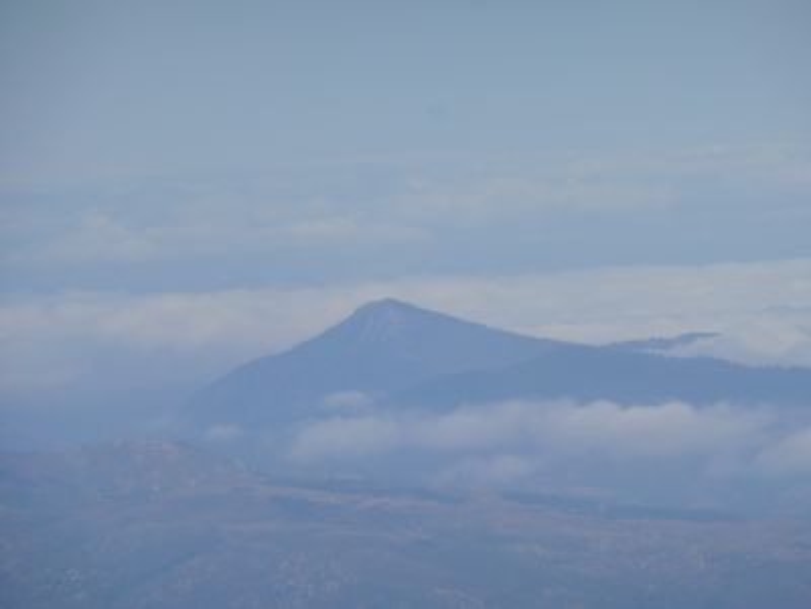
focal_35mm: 350
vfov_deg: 4.2
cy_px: 304
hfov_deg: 5.7
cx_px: 406
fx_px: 8200
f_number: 6.3
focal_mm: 62.5
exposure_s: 1/800
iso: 100
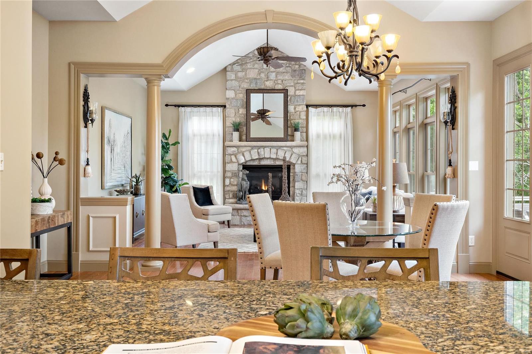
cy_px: 177
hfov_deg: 53.1
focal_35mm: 36
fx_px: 532
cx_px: 266
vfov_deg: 36.9
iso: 400
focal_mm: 18
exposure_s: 1/50
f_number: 8
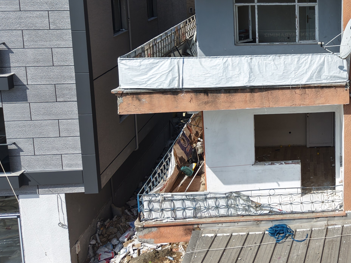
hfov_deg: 32.8
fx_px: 537
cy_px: 35
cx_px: 363
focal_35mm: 53
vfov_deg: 26.7
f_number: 1.8
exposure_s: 1/4000
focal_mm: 8.67
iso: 110
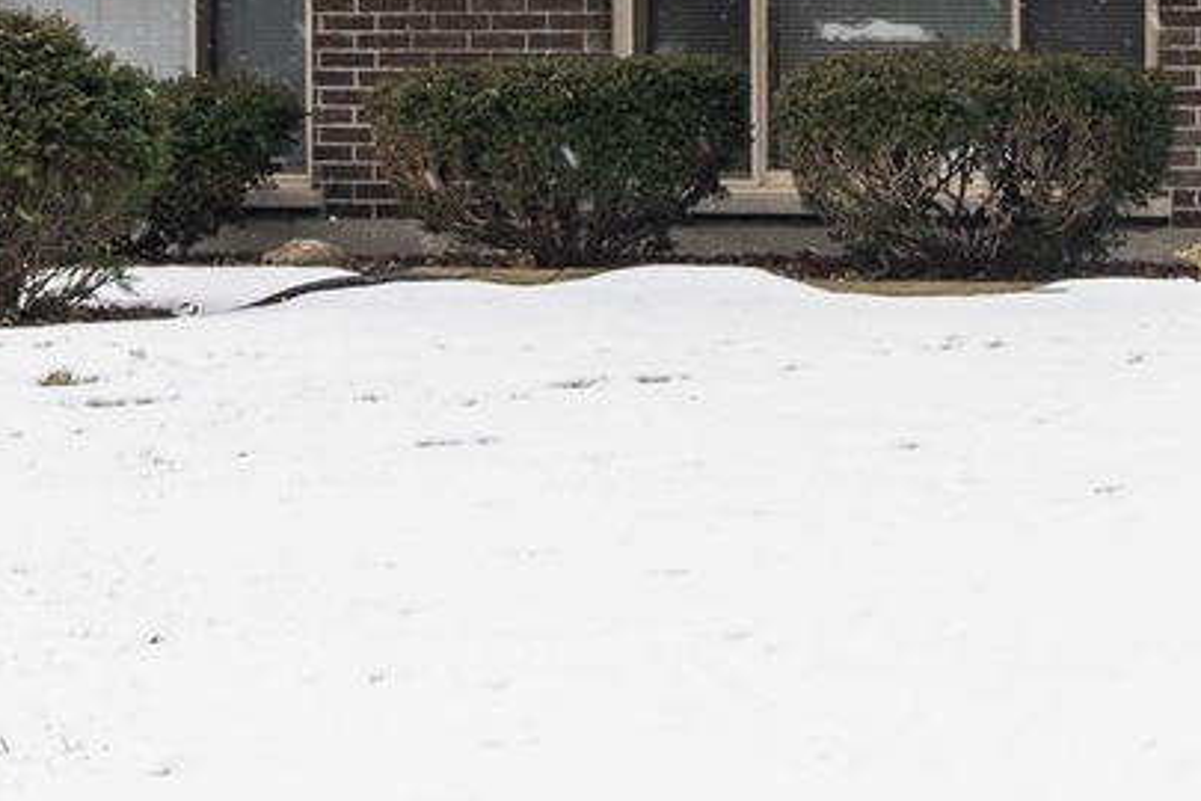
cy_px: -415
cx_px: 1518
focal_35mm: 84
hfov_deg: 22.0
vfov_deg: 15.0
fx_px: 2802
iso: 200
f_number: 8
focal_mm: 14
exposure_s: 1/250
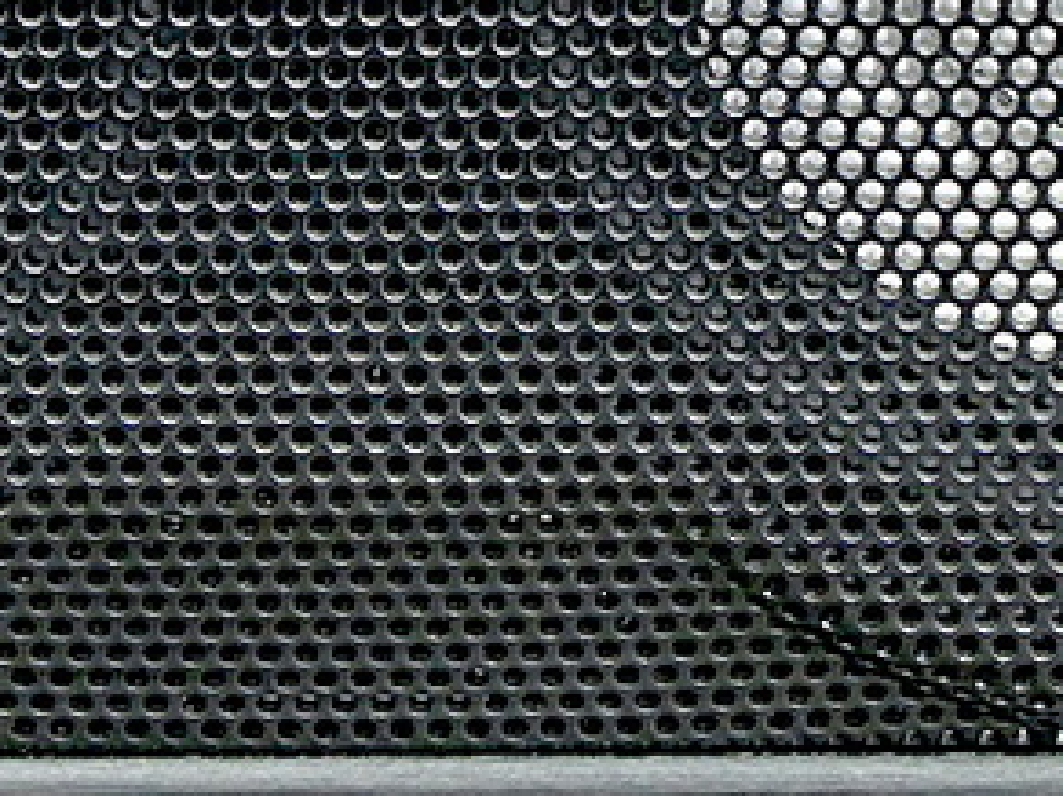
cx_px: 300
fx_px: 20259
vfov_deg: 2.3
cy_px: 7
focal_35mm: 660
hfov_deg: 3.0
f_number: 5.6
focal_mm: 35.8
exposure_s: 1/1.6
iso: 200
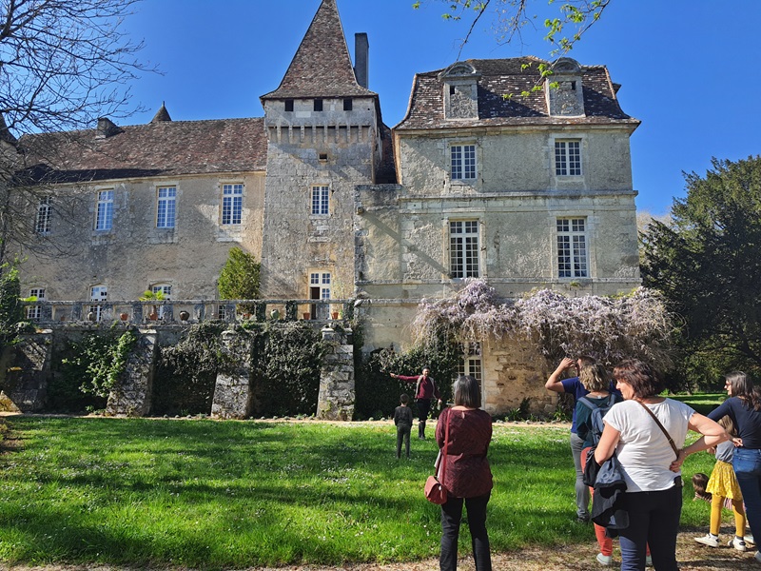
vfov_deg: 53.1
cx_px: 380
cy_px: 286
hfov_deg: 67.3
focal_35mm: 26
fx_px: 572
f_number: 1.7
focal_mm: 4.32
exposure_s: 1/1052
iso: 50
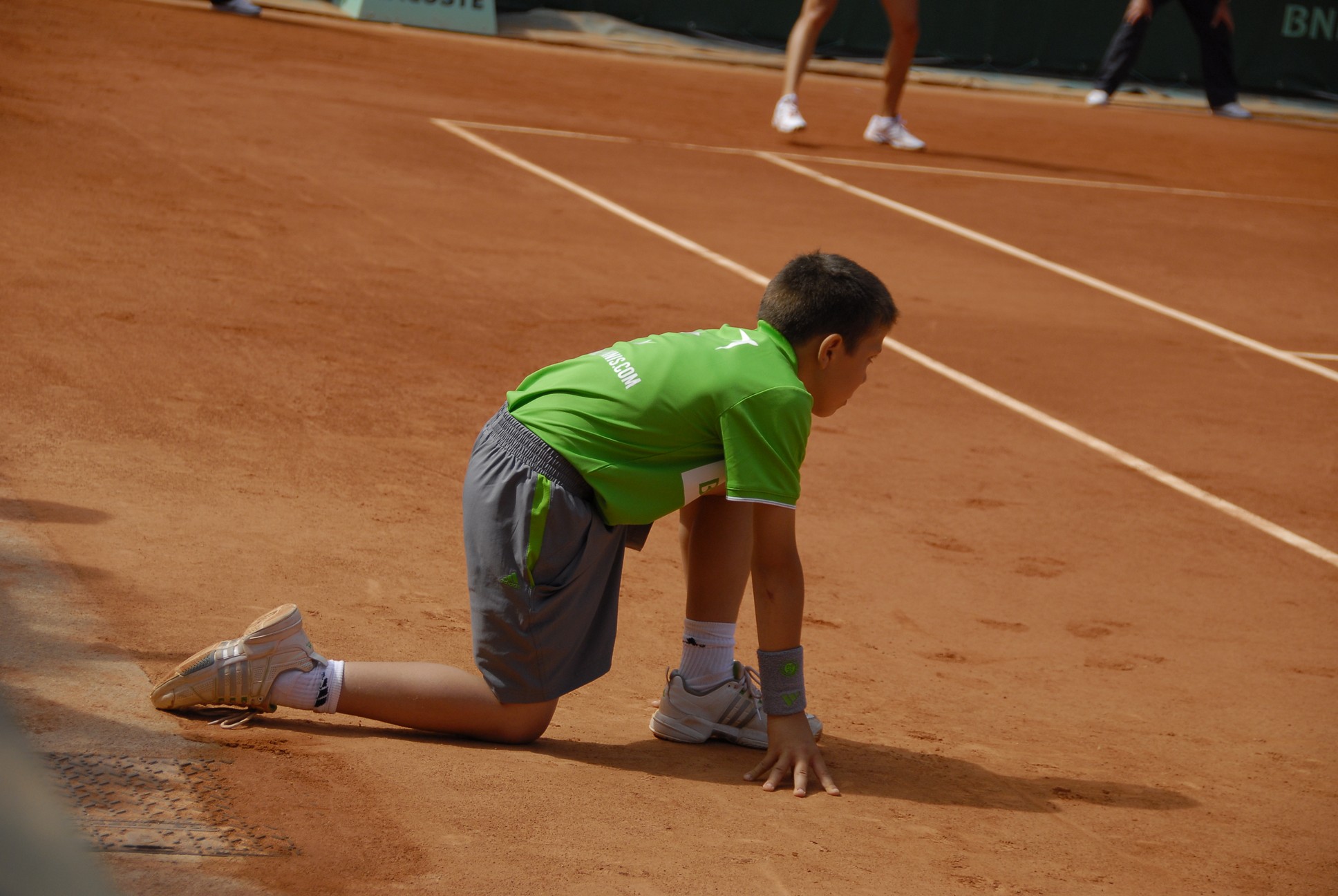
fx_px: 4465
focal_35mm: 120
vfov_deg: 11.5
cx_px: 669
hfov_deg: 17.0
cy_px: 448
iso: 200
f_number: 5
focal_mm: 80
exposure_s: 1/1000
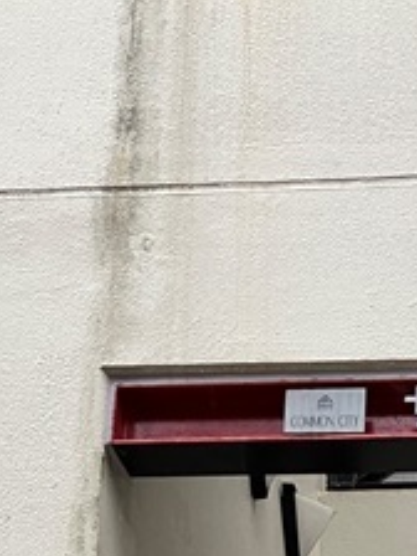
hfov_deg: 15.0
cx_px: 509
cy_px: 896
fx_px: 1526
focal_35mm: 95
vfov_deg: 17.9
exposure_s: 1/60
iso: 100
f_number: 1.8
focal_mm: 3.99
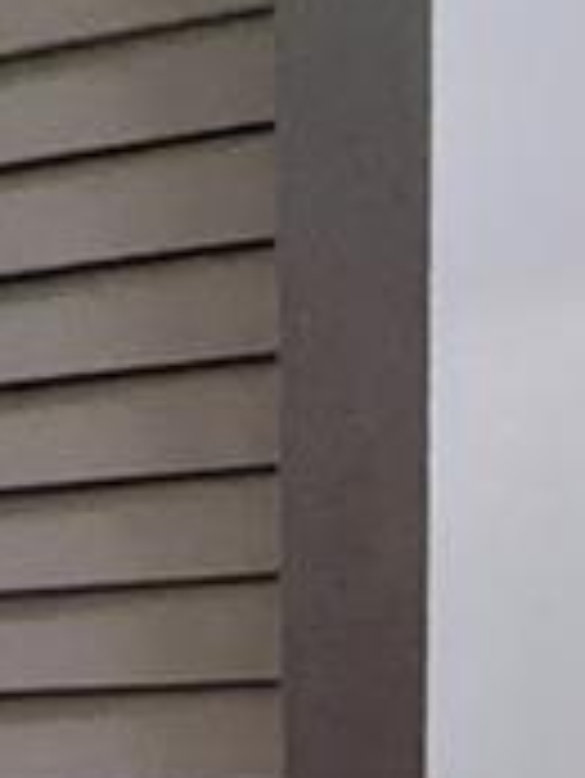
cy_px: 2100
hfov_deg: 13.1
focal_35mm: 111
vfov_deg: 12.2
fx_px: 2498
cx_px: 644
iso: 269
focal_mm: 2.22
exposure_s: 1/60
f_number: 2.2
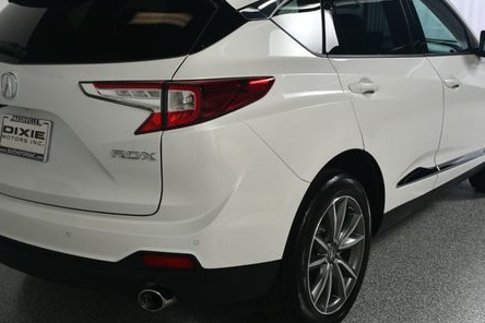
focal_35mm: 49
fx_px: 660
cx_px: 230
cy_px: 134
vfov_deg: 27.5
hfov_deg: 40.3
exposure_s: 1/160
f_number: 13
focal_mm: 23
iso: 100
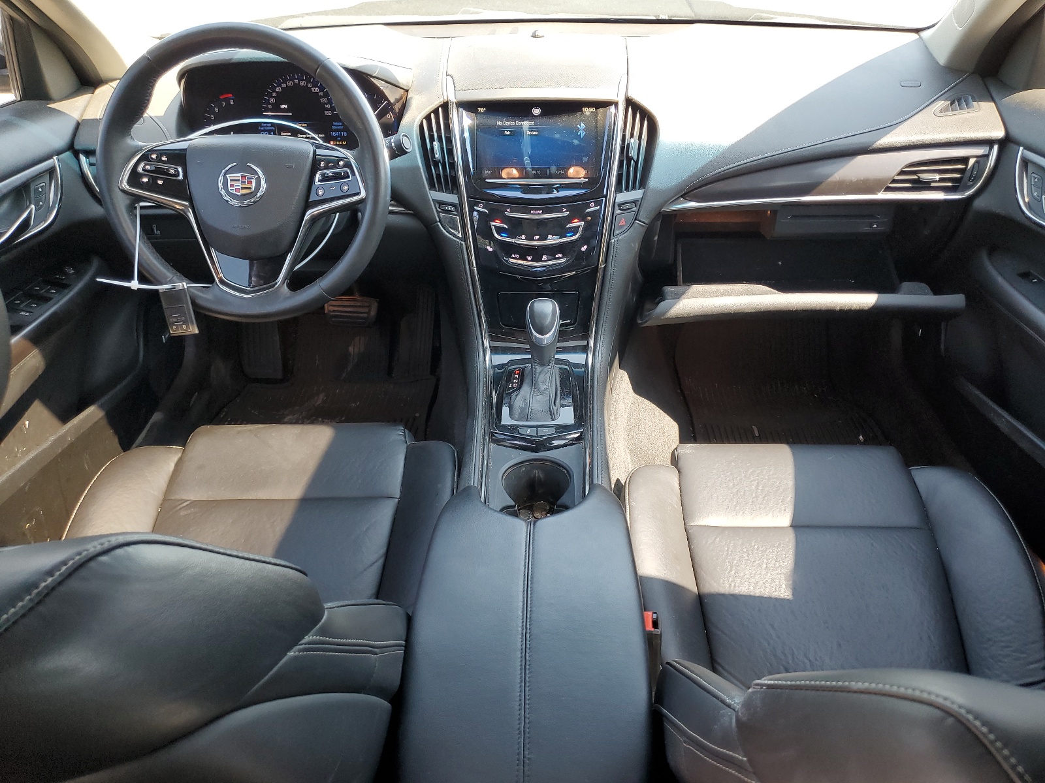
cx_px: 522
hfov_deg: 67.3
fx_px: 785
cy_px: 392
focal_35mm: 26
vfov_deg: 53.1
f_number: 1.5
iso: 61
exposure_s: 1/120
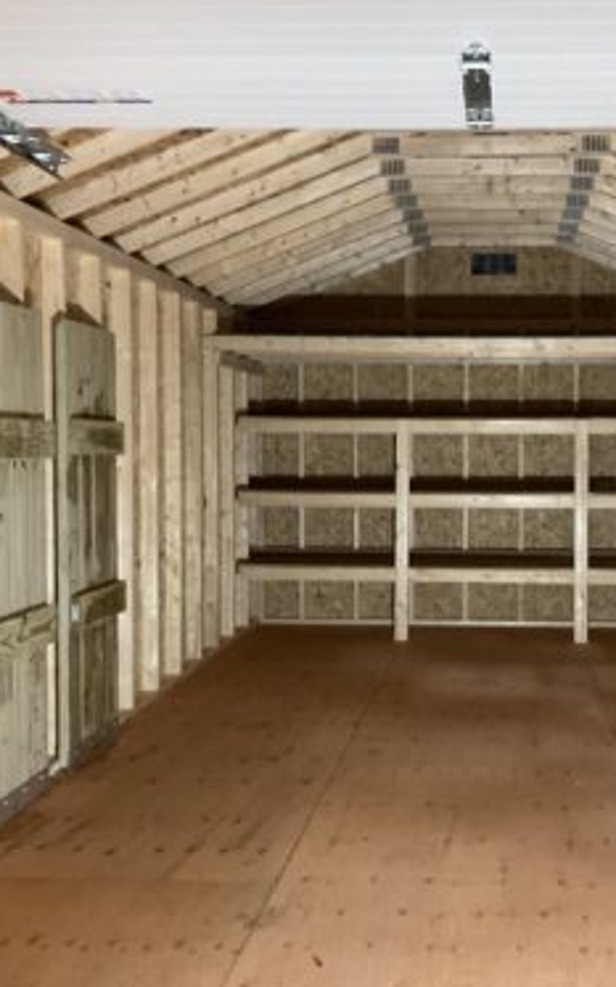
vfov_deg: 47.2
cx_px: 471
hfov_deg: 30.0
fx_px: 1129
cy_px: 491
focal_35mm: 42
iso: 200
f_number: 1.8
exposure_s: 1/60
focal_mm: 3
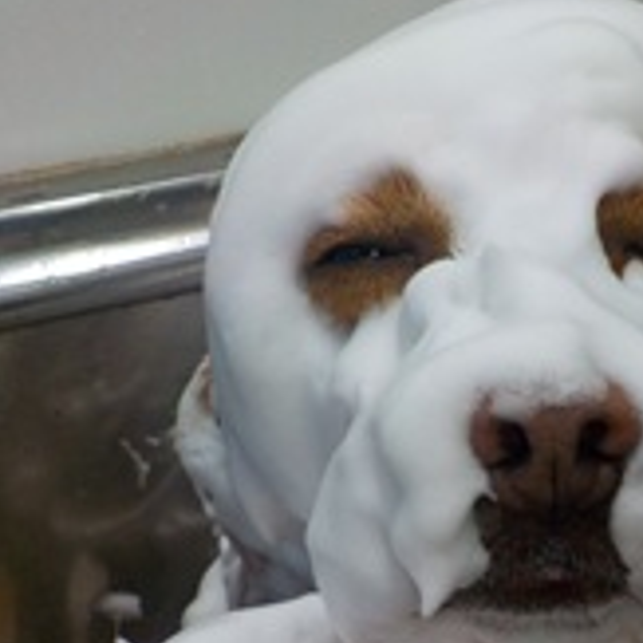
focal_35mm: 65
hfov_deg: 26.0
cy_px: 509
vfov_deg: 26.0
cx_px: 521
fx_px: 1366
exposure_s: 1/30
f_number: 3.3
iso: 160
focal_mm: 4.1
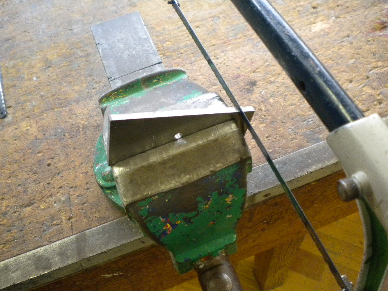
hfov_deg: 51.4
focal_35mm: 36
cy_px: 149
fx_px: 404
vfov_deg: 39.7
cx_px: 192
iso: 727
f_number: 3.1
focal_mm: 6.3
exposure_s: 1/66.2
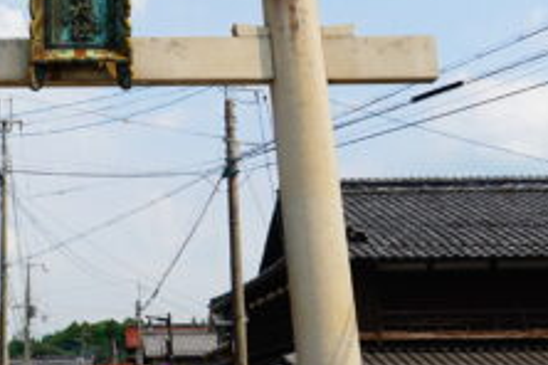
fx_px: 959
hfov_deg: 30.3
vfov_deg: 21.6
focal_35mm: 63
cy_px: 174
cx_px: 37
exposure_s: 1/1000
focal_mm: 10.38
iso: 100
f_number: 5
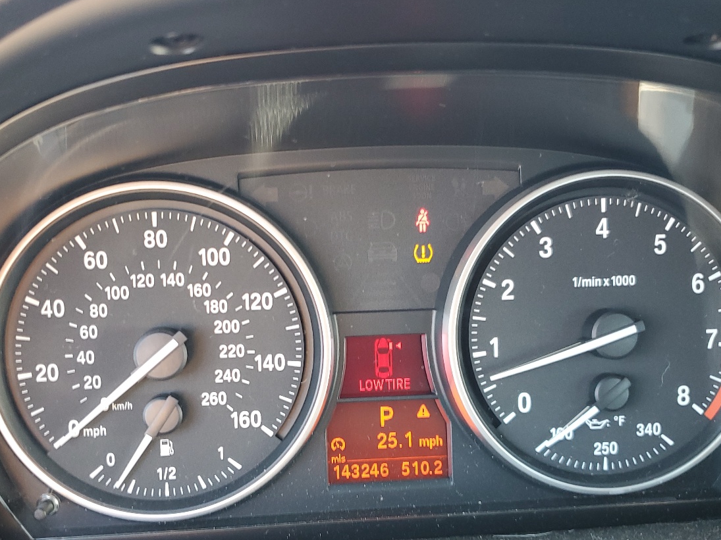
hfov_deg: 48.9
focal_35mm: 38
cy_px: 334
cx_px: 337
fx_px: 791
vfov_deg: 37.5
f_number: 1.5
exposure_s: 1/60.2
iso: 81
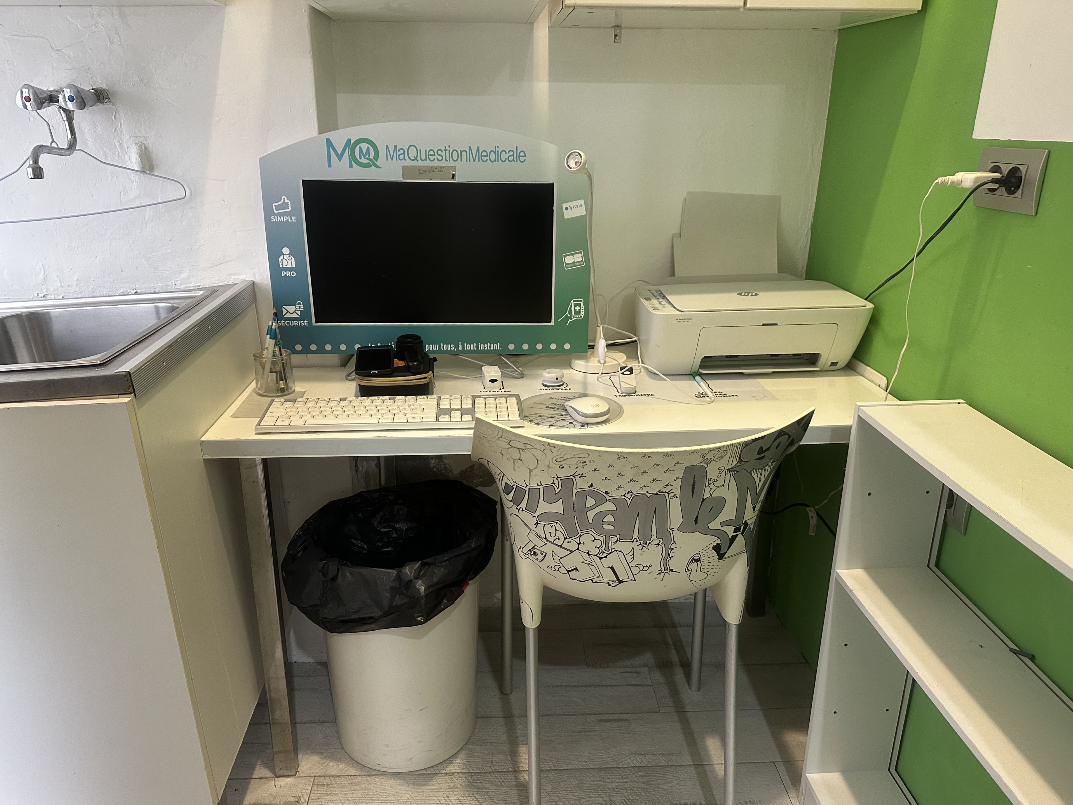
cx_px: 536
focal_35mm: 24
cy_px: 402
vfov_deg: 56.8
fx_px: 744
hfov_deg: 71.6
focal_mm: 6.86
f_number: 1.78
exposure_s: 1/50
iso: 320
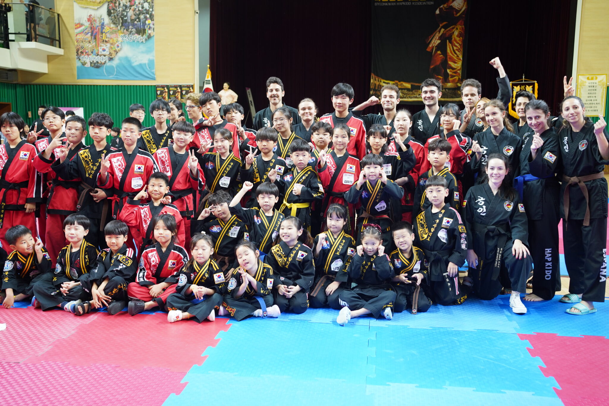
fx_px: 592
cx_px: 304
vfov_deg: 37.8
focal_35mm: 35
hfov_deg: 54.4
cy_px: 203
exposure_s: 1/160
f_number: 3.2
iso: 1000
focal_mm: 35
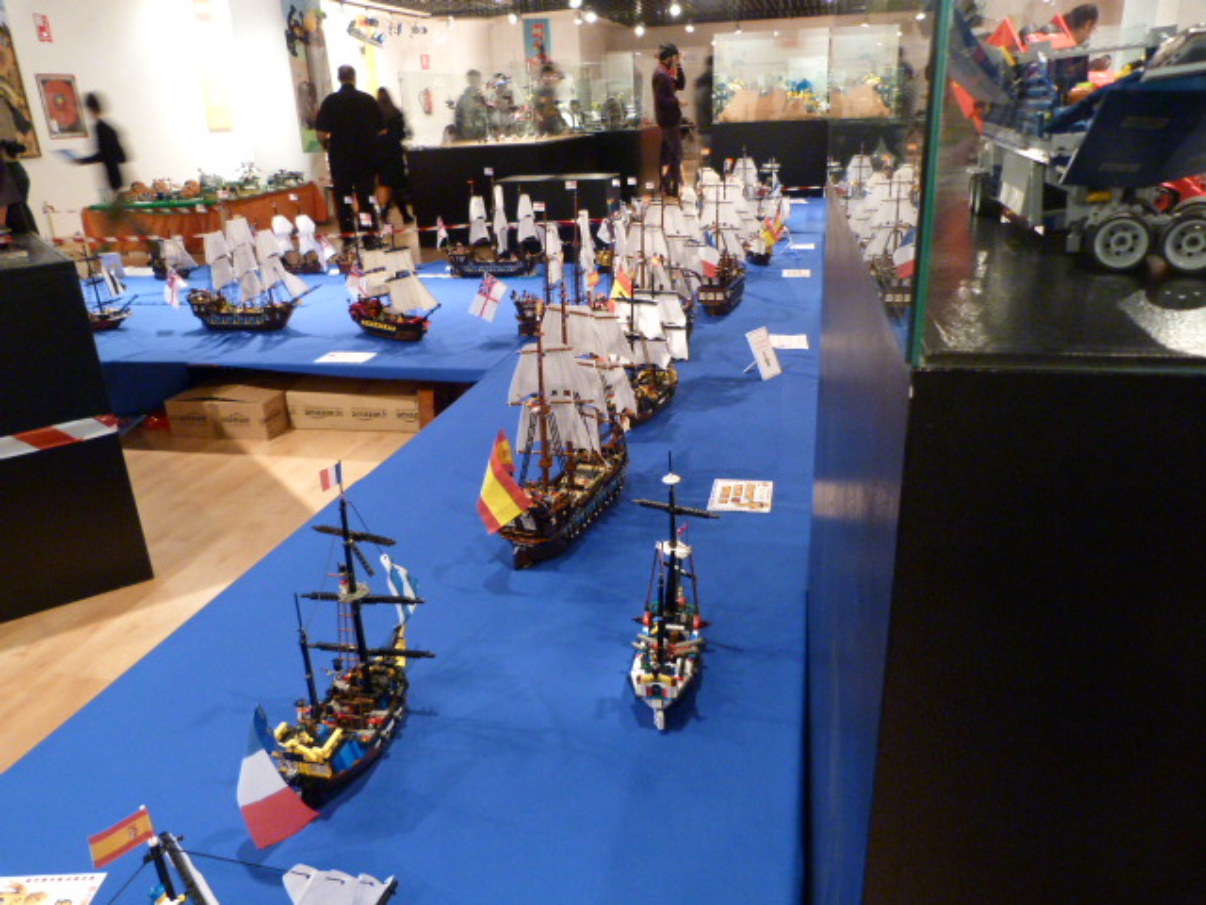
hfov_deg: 69.4
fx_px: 871
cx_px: 603
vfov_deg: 54.9
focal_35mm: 25
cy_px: 452
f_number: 2.8
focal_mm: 4.5
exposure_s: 1/8
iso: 400
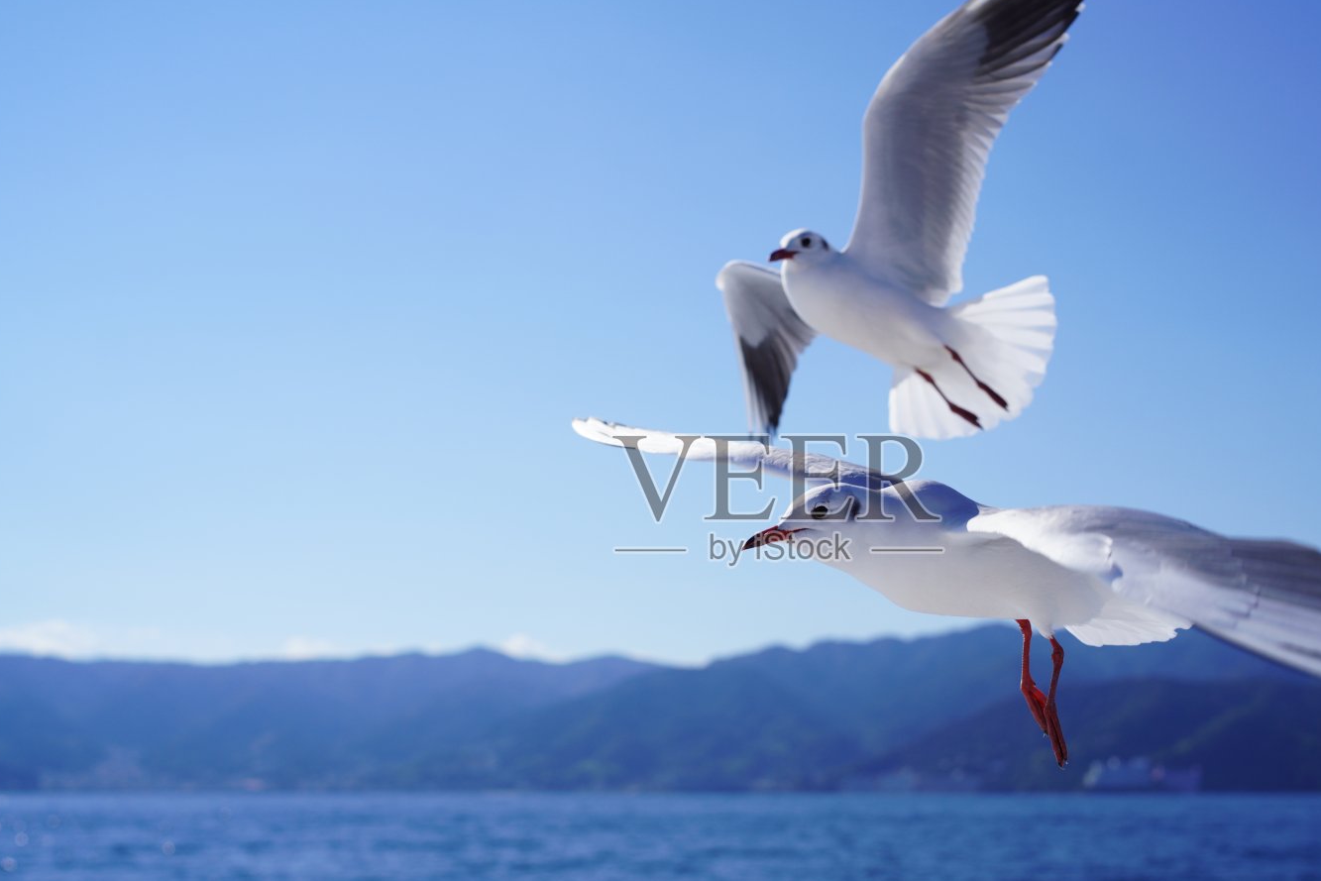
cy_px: 502
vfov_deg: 28.1
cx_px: 778
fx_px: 1761
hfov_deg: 41.0
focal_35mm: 48
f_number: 4.5
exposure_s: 1/1600
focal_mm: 40
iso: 100
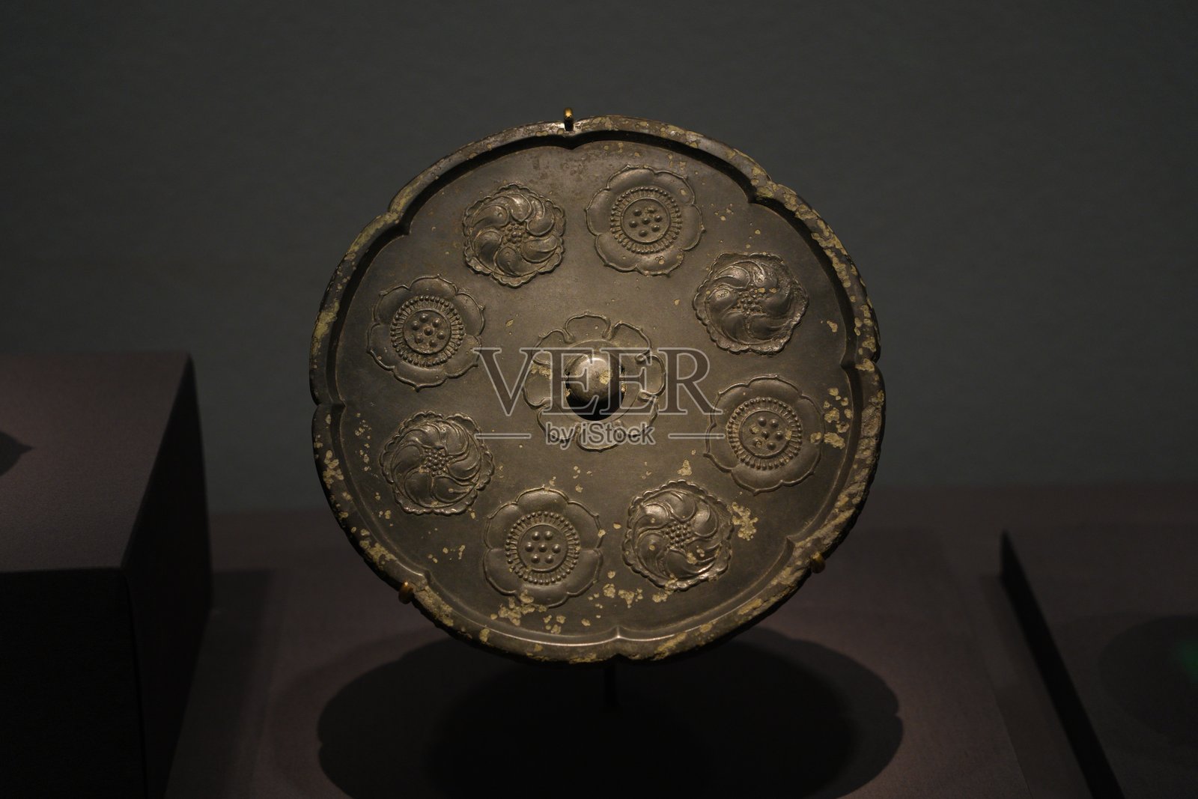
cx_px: 599
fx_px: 2496
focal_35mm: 75
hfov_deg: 27.0
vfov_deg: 18.2
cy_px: 400
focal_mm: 75
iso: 1600
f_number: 4.5
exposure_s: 1/80
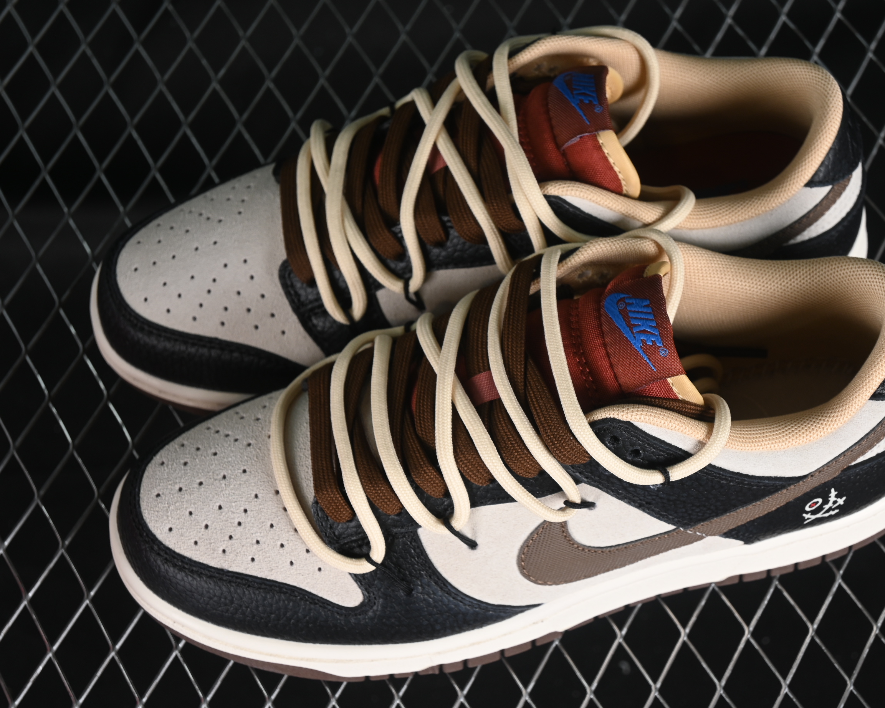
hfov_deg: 22.5
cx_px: 498
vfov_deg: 18.1
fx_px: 2226
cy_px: 352
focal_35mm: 85
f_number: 6.3
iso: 160
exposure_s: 1/50
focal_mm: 50
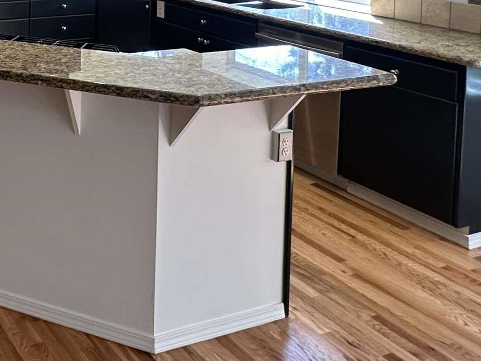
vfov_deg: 27.9
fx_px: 639
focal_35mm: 46
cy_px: -63
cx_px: -59
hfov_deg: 34.9
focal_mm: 2.22
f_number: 2.2
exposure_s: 1/120
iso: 125
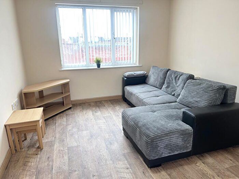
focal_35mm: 26
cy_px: 90
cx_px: 120
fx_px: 180
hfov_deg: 67.3
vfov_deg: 53.1
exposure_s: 1/50
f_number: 1.5
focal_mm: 5.7
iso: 200
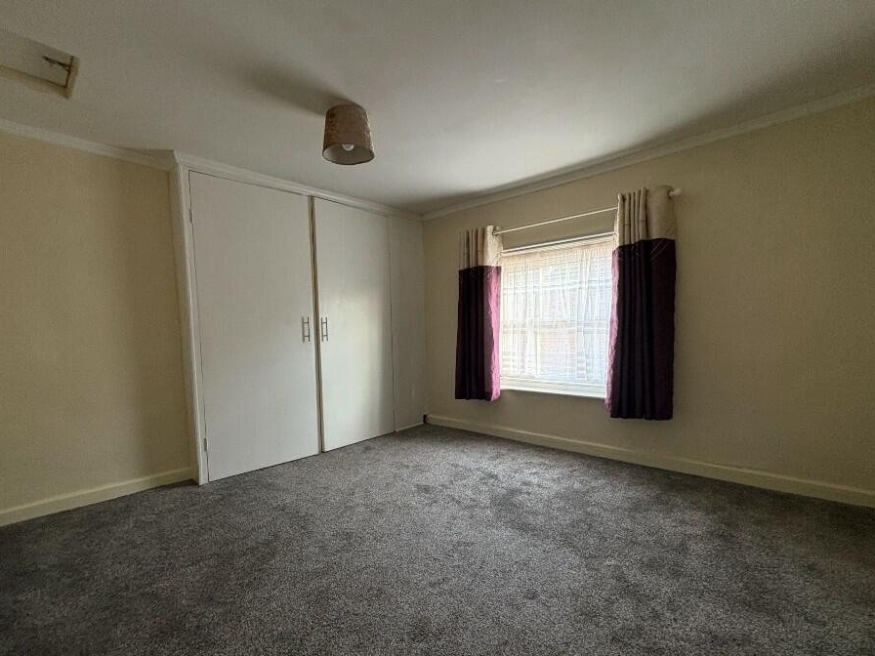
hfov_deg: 94.4
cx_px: 416
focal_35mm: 16
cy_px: 359
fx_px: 404
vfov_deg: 77.9
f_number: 2.2
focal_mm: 2.22
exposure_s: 1/69
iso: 200
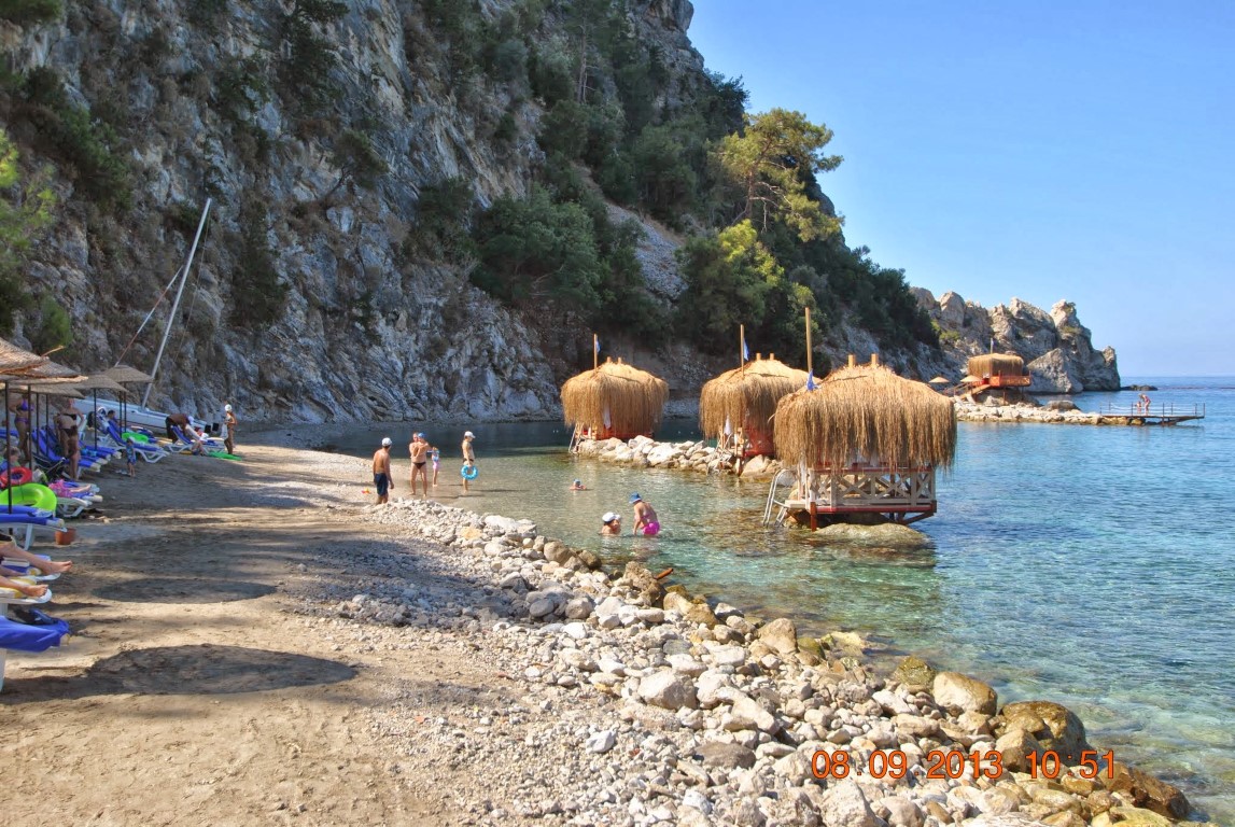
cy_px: 414
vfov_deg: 37.0
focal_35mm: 36
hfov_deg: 53.1
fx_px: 1237
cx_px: 618
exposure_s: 1/200
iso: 100
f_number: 7.1
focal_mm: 24
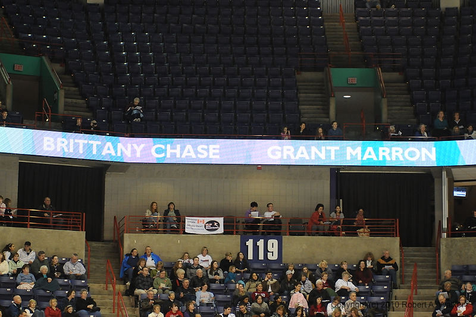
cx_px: 238
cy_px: 158
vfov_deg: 13.0
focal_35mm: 105
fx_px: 1388
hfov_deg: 19.5
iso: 1600
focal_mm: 70
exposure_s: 1/250
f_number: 3.2
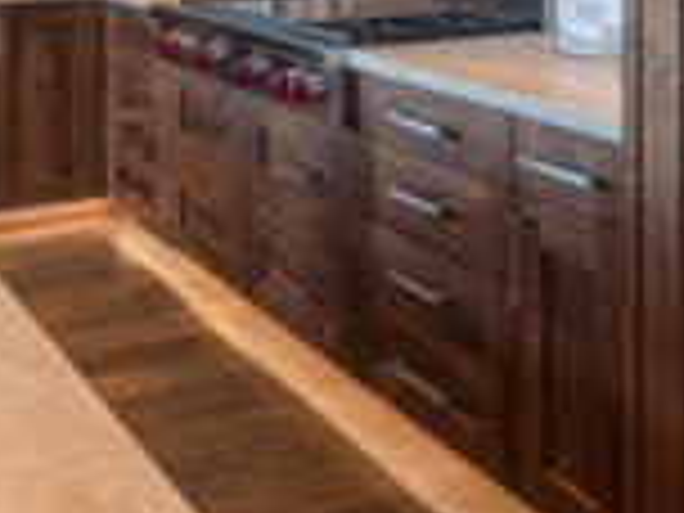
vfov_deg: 22.2
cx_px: 297
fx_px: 1186
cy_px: -130
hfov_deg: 32.1
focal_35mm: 60
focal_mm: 19
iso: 400
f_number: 14
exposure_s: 1/30
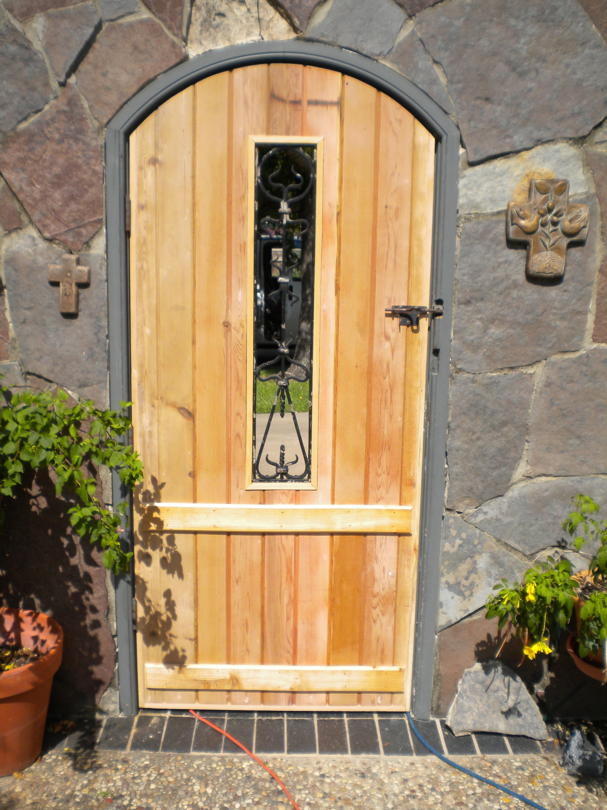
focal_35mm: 35
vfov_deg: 52.6
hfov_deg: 40.7
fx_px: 818
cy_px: 405
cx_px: 304
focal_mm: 6.3
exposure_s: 1/667
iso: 80
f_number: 4.6
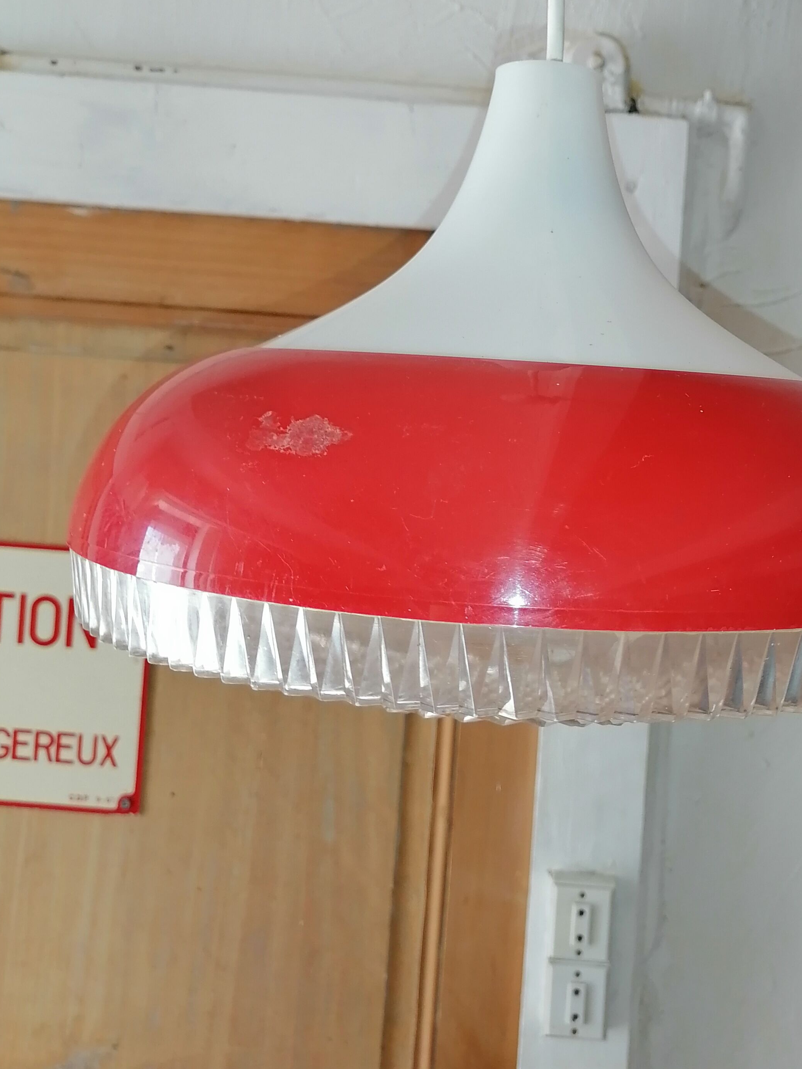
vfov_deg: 47.6
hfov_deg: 36.3
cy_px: 430
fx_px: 1205
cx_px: 564
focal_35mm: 39
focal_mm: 5.3
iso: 80
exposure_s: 1/50
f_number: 1.8
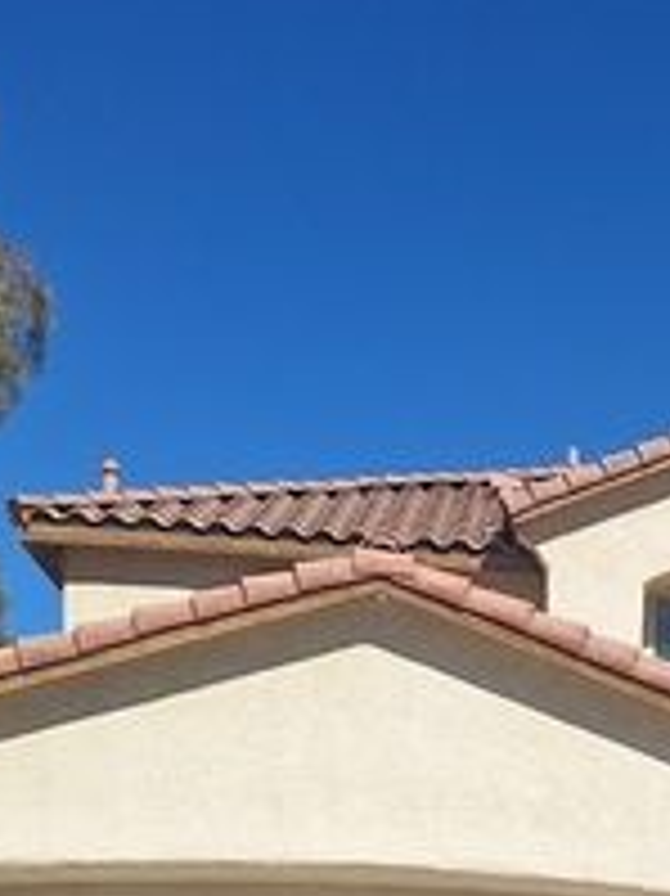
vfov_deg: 21.9
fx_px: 1989
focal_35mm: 77
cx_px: 796
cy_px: 1263
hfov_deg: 18.2
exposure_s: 1/5076
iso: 25
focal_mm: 5.54
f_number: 1.8
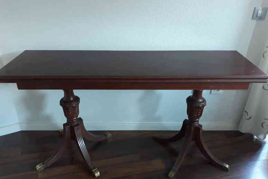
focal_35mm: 29
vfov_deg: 44.9
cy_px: 91
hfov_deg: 63.7
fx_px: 216
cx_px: 136
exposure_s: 1/50
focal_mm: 3.71
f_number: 1.7
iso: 160
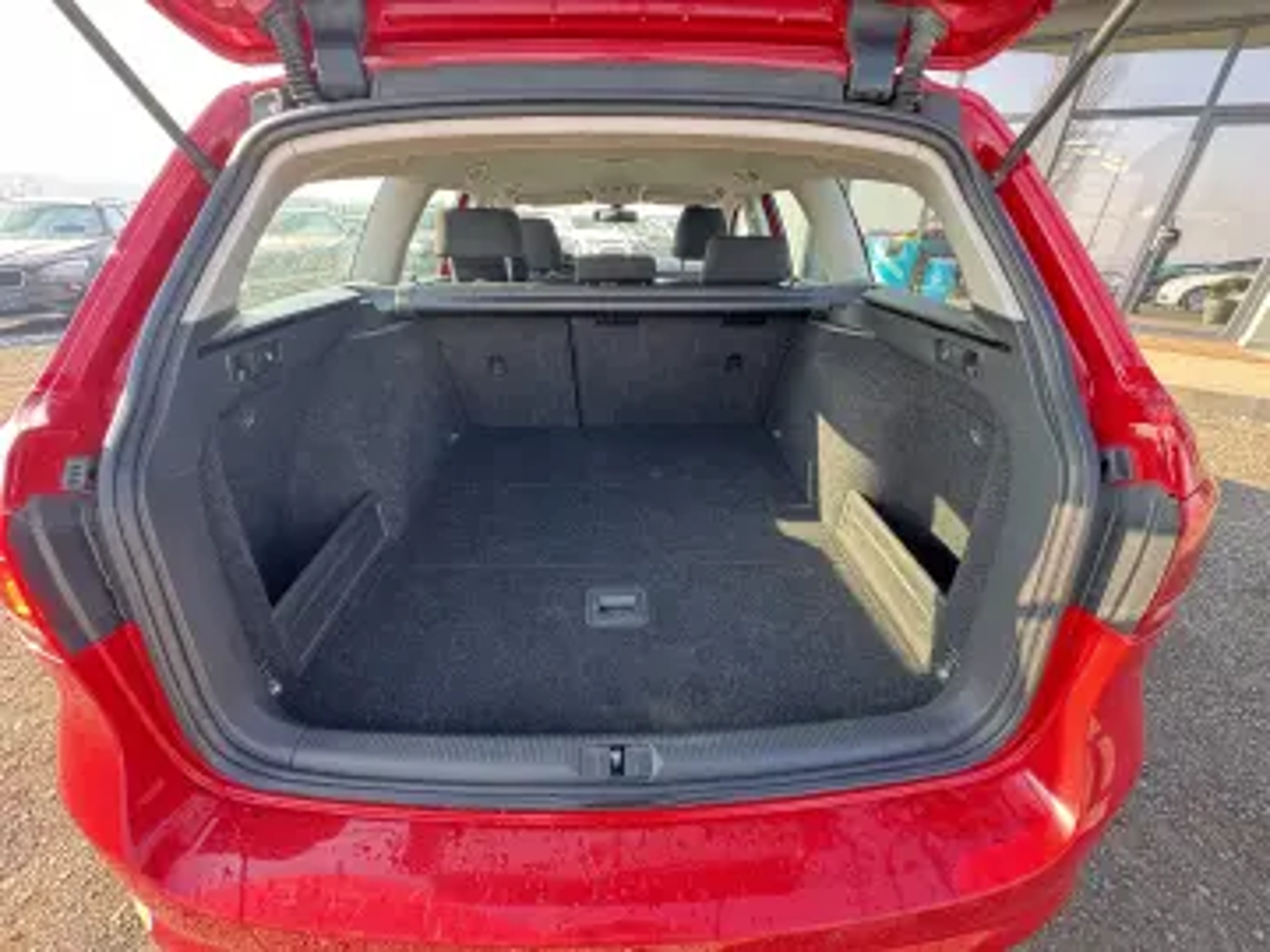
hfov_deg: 102.1
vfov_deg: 85.7
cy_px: 476
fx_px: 514
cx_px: 635
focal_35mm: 14
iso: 160
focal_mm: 2.22
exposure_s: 1/99
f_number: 2.2
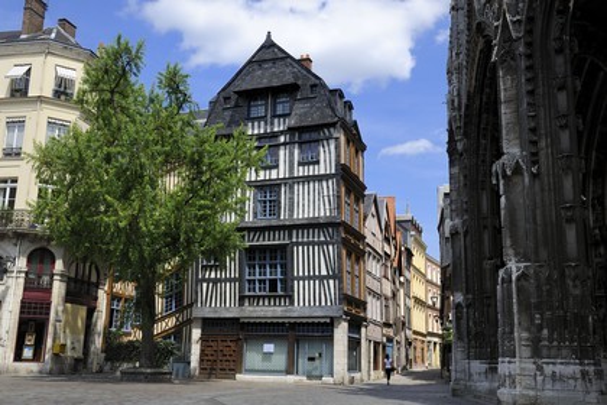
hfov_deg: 50.7
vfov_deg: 35.1
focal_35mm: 38
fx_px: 641
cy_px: 202
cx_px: 304
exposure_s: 1/200
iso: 200
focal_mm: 38
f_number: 11
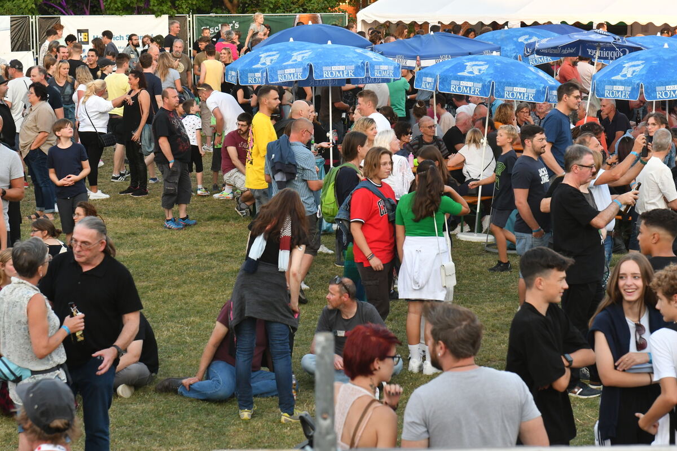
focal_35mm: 93
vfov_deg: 14.7
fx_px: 1749
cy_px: 226
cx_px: 338
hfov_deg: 21.9
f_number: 6.3
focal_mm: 62
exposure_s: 1/160
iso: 800
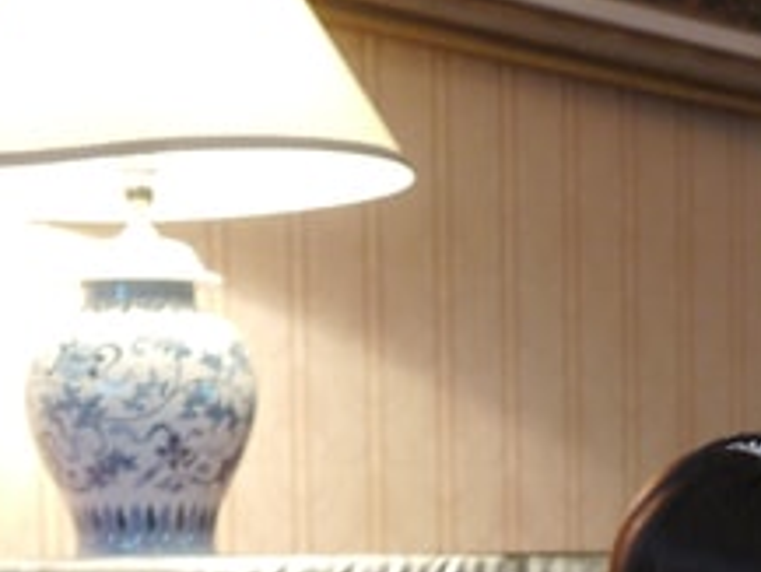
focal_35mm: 118
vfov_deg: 12.2
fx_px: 2596
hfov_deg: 16.6
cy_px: 769
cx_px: 530
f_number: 1.7
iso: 400
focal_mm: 20
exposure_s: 1/20
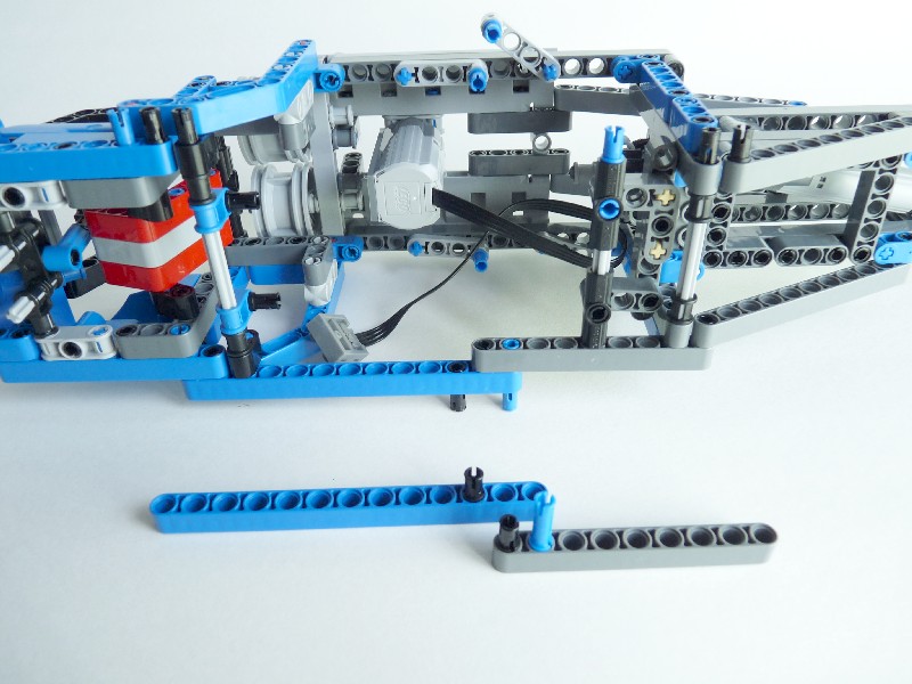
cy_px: 342
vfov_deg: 51.4
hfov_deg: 65.3
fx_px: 711
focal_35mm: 27
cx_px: 456
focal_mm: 4.8
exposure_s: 1/25
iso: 100
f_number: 2.8
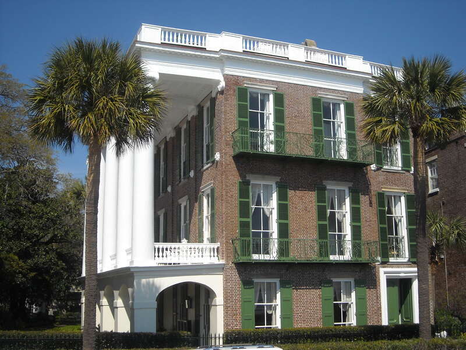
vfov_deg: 32.9
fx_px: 592
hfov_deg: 42.9
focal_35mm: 44
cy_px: 175
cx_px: 233
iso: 64
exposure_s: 1/438
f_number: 6.1
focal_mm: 7.1
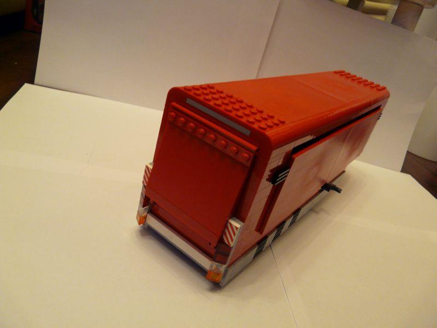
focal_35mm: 28
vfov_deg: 49.7
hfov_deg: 63.4
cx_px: 218
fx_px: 353
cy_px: 164
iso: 200
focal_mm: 4.6
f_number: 2.8
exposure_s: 1/8
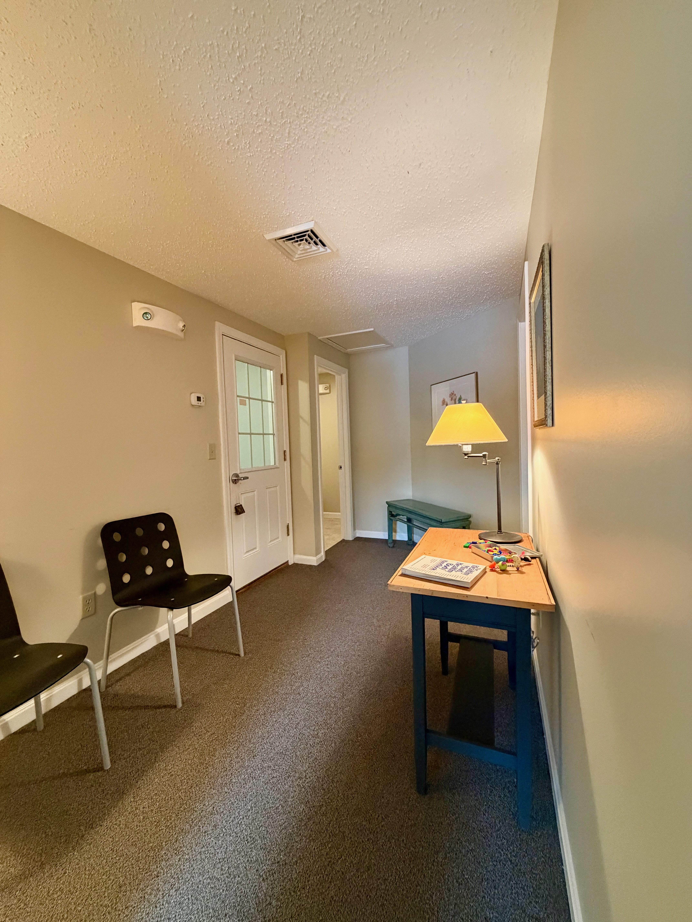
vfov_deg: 102.1
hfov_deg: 85.7
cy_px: 461
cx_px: 346
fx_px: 373
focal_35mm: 14
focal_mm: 2.22
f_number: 2.2
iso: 500
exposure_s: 1/60
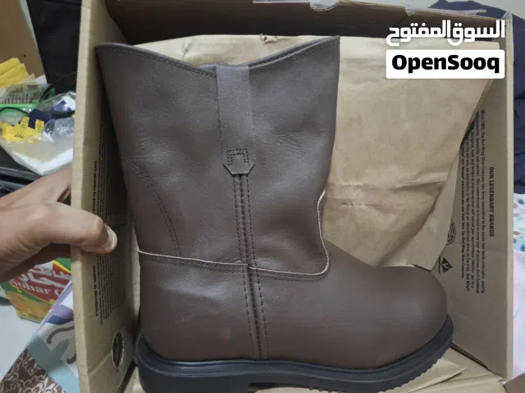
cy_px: 196
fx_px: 349
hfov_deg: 73.9
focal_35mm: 23
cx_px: 262
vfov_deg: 58.9
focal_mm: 5.54
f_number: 1.8
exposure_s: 1/25
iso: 500
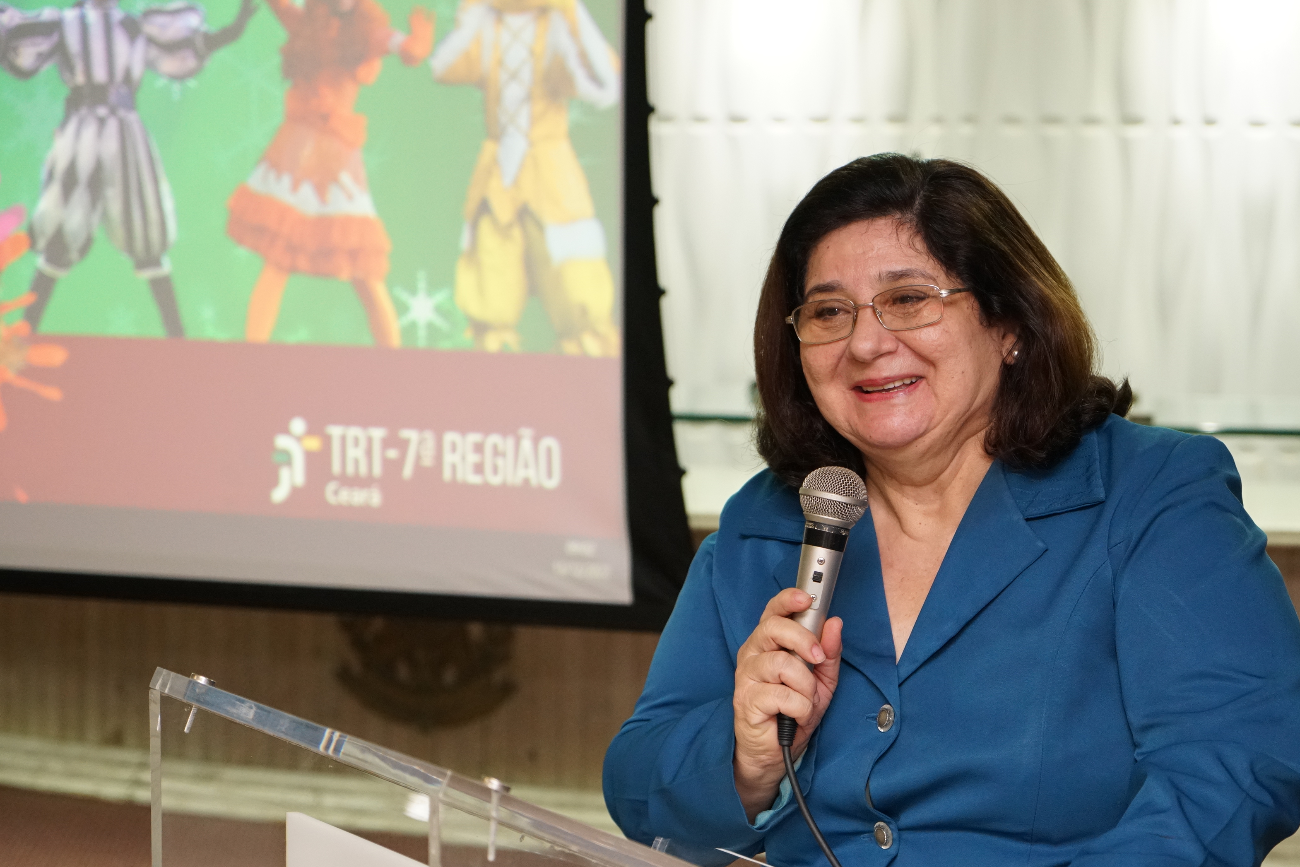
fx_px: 3070
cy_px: 514
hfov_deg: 23.9
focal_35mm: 85
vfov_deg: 16.1
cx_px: 784
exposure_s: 1/125
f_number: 4
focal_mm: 67
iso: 3200
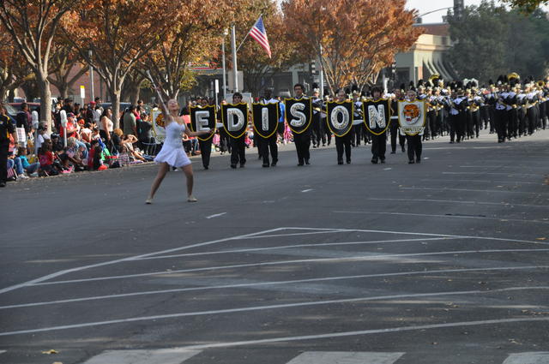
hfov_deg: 14.0
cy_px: 182
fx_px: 2239
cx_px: 274
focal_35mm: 147
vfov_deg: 9.3
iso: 200
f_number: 8
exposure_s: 1/250
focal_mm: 98
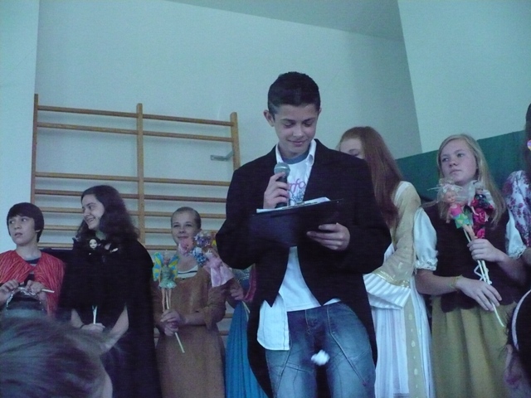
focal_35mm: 42
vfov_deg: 34.3
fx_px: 644
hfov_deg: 44.8
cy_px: 199
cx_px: 266
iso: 1250
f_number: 2.9
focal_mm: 7
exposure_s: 1/250
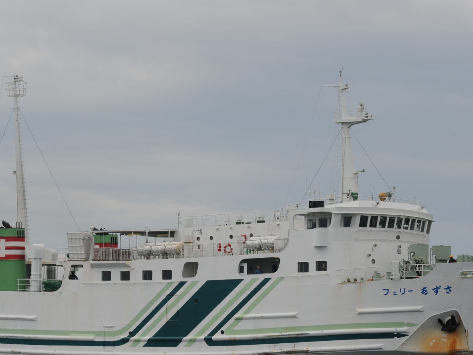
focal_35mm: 161
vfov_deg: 9.2
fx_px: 2200
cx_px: 210
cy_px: 281
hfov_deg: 12.3
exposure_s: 1/400
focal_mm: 85
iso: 200
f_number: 10
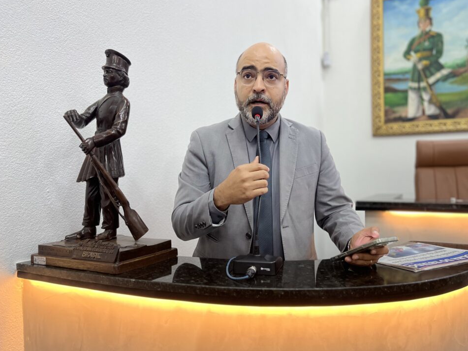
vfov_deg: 49.7
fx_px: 379
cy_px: 177
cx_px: 240
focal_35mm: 28
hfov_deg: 63.4
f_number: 1.6
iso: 160
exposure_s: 1/60
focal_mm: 5.1
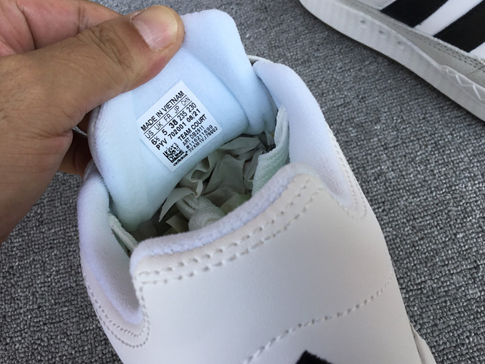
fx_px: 504
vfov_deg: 39.6
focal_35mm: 36
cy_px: 176
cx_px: 243
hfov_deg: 51.4
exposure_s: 1/433
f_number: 2.4
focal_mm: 3.3
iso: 25
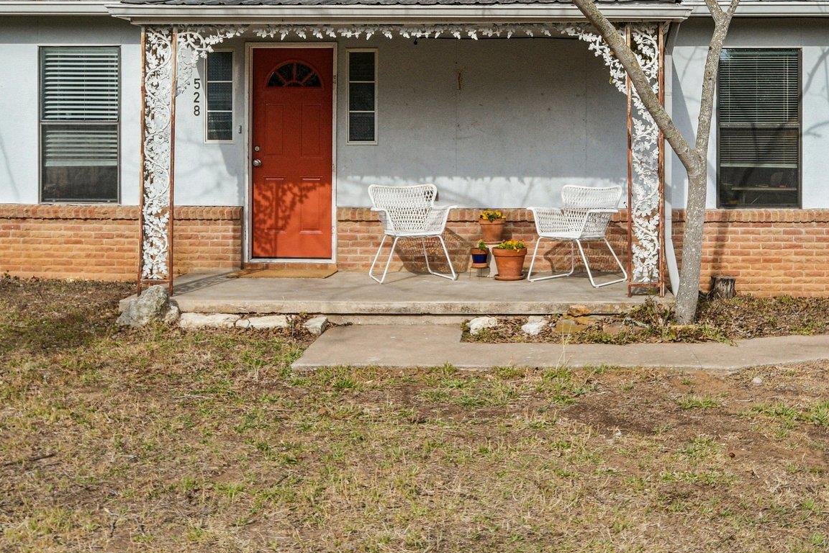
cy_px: 108
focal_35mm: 48
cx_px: 517
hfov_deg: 40.8
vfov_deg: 27.5
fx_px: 1105
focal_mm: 18
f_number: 8
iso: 400
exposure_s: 1/640
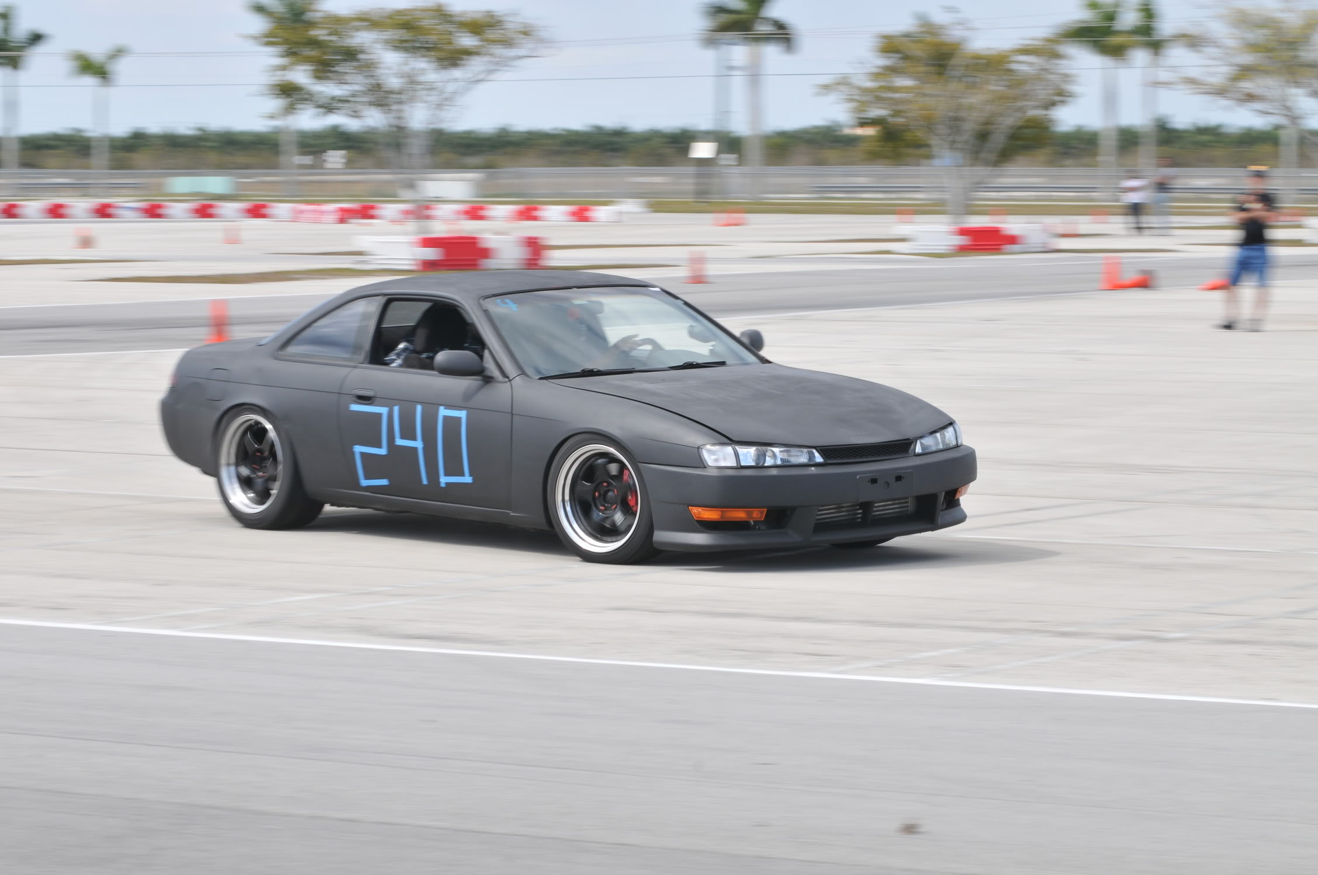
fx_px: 4388
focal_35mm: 120
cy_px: 438
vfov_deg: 11.4
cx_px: 659
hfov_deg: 17.1
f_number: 13
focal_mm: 80
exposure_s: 1/125
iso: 200
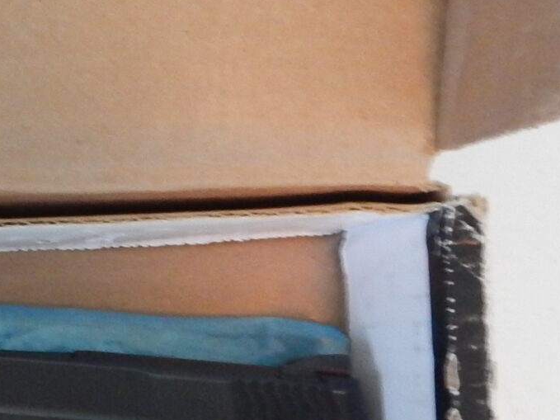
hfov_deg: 21.0
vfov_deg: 17.6
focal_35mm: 83
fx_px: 1342
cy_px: 352
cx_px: -202
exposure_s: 1/15
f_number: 3
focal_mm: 4
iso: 400
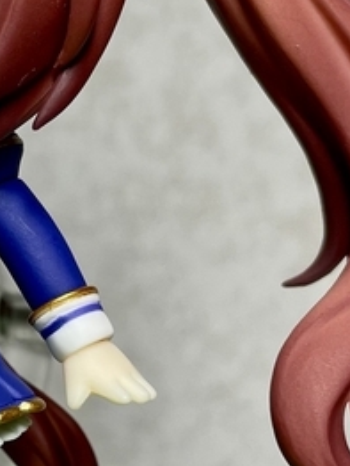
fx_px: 1602
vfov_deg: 16.5
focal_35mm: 119
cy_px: 199
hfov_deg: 12.1
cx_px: -91
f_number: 1.6
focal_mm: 4.2
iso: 40
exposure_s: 1/120
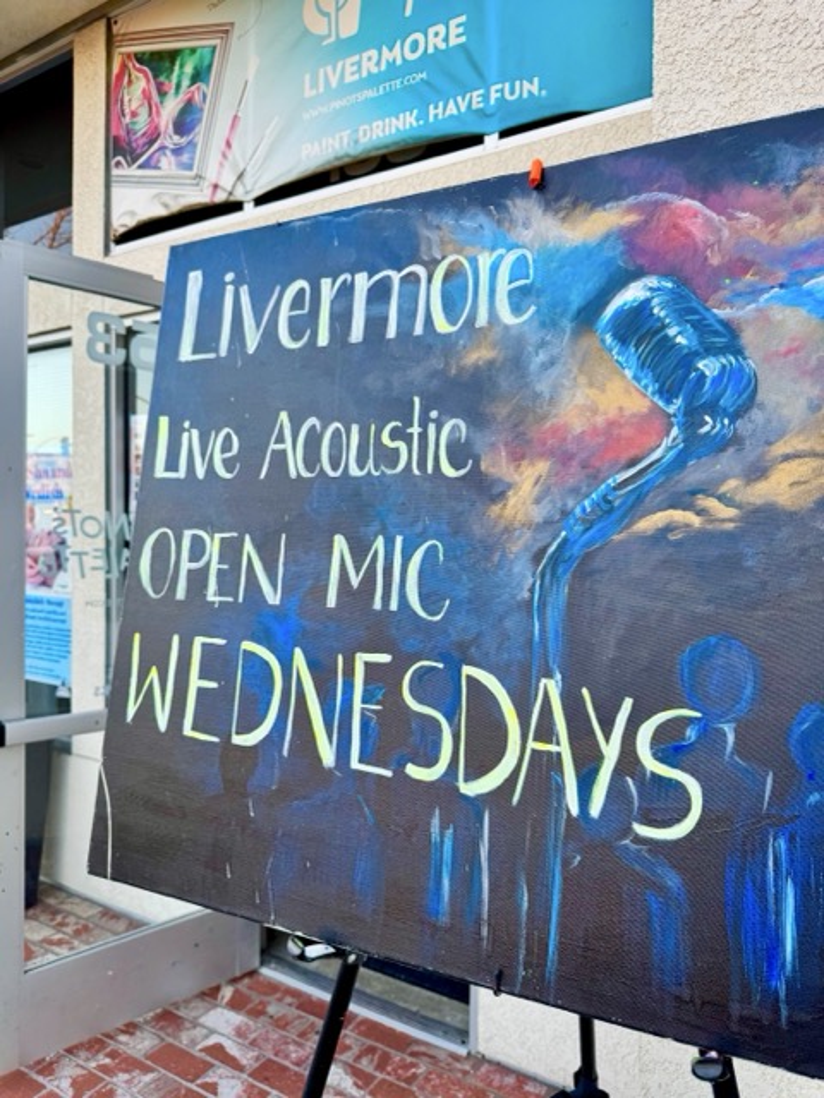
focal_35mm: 24
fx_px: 762
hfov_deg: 56.8
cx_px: 412
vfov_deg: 71.6
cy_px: 549
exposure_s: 1/121
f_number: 1.78
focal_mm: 6.76
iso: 64
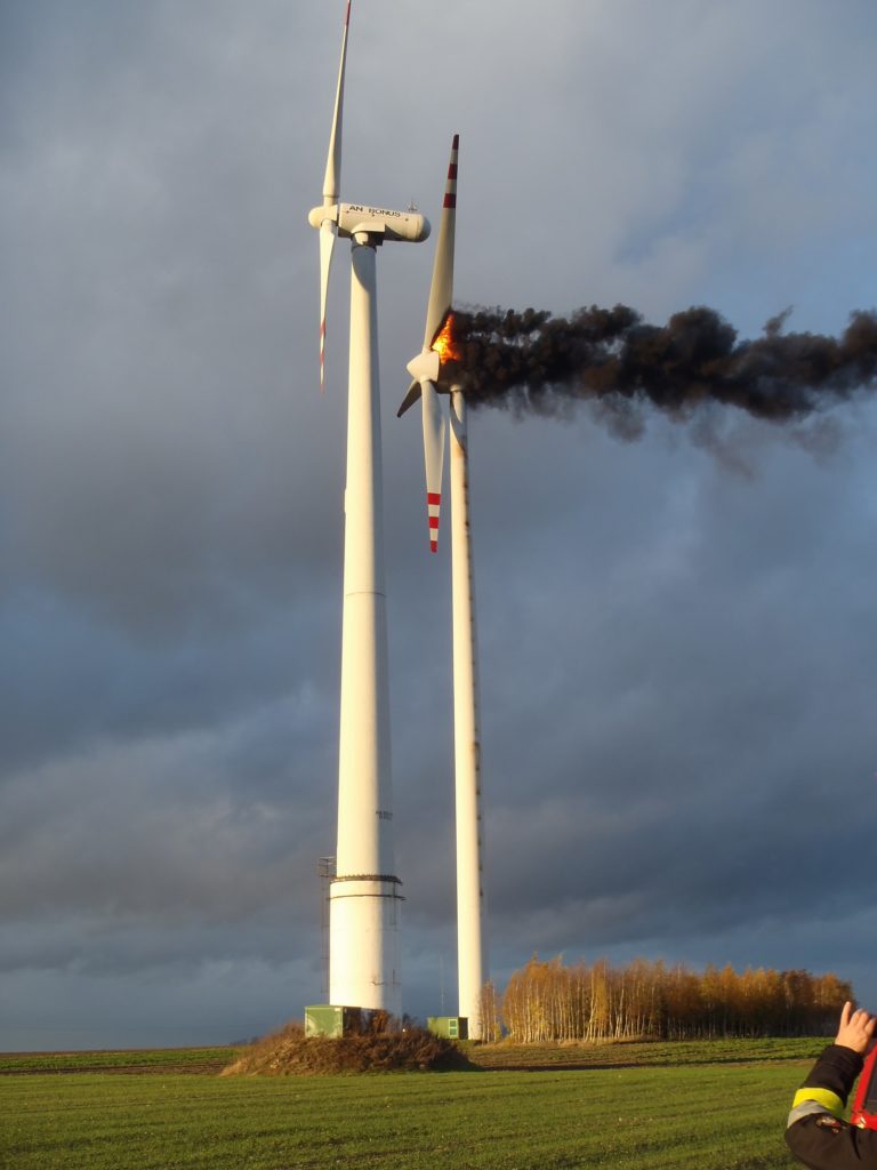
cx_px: 438
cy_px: 585
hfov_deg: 33.6
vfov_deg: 43.9
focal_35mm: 43
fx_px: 1453
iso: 80
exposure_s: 1/125
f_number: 4.8
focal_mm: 7.73
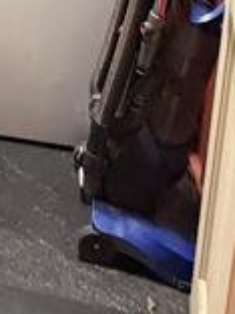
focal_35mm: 69
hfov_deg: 19.3
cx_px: -88
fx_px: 625
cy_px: -181
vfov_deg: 22.2
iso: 1250
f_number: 2.2
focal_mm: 2.22
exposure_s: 1/60
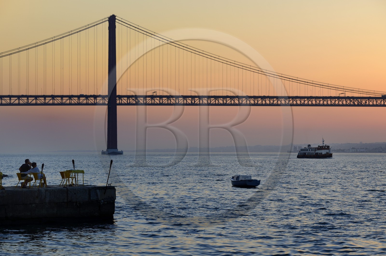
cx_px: 193
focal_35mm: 110
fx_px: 1178
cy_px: 128
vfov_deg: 12.4
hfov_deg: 18.6
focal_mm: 110
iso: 400
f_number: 8
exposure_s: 1/200
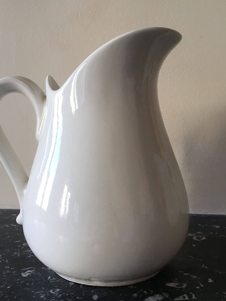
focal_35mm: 36
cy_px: 139
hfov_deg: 39.6
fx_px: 313
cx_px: 103
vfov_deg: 51.3
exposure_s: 1/33
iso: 50
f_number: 2.2
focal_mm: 4.15
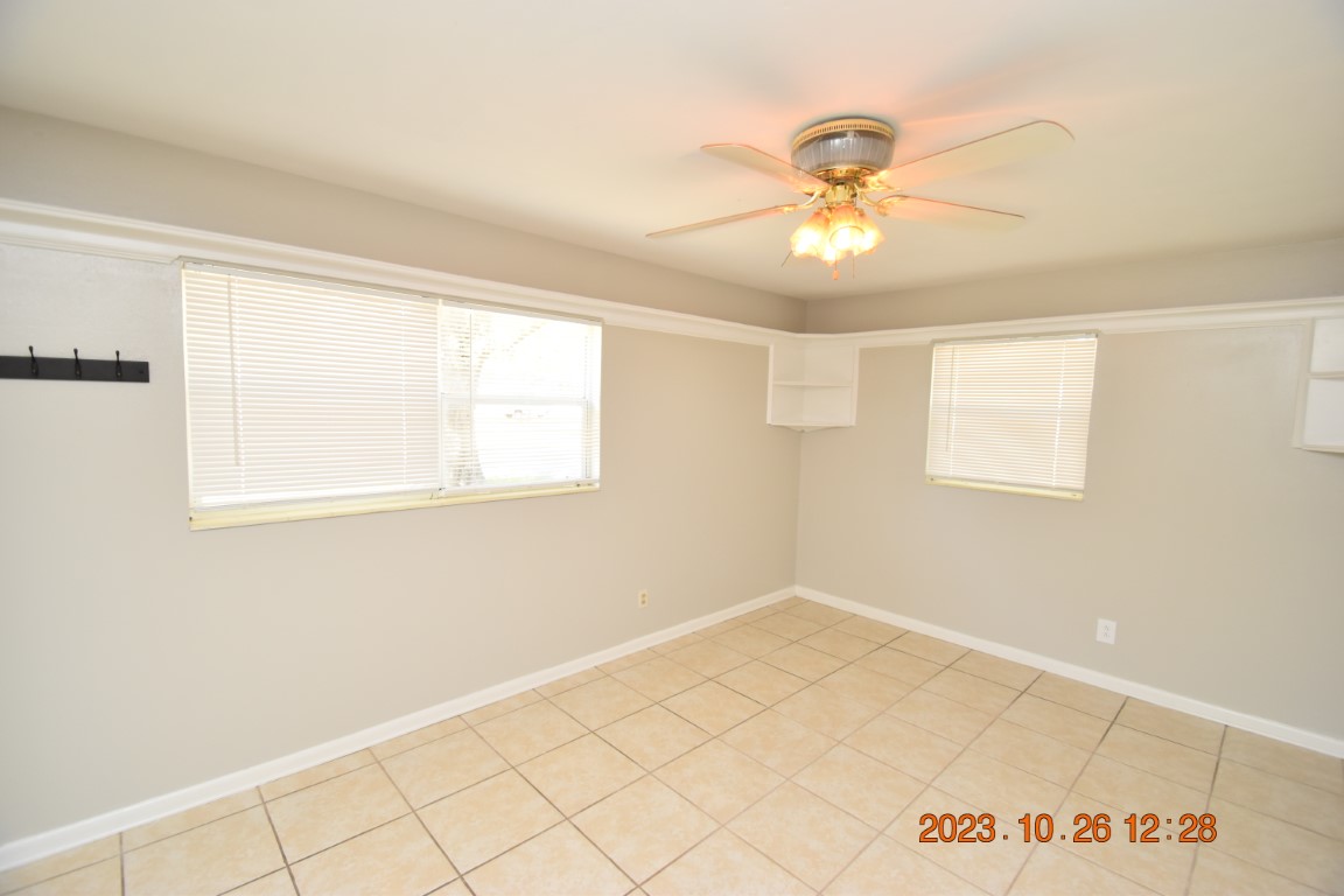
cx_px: 672
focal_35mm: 15
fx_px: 560
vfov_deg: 77.3
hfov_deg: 100.4
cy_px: 448
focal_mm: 10
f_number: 5
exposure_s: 1/100
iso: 800
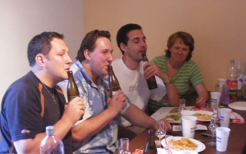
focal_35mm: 55
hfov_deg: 36.9
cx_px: 124
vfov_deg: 23.5
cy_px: 81
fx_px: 369
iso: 800
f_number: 4.4
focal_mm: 9
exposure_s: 1/6
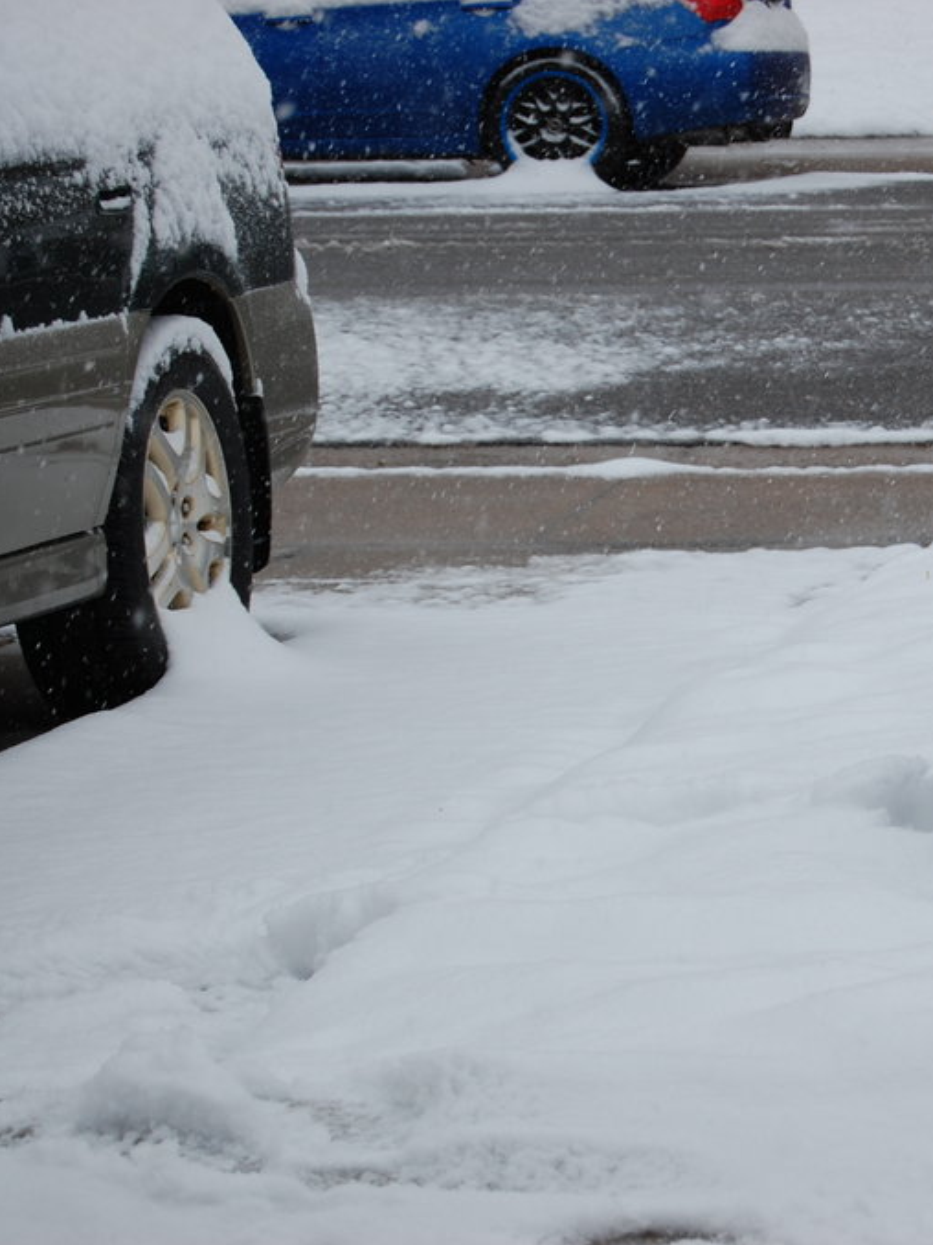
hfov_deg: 12.2
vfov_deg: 16.5
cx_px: 902
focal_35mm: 120
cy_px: 623
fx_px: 4305
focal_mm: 55
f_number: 8
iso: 200
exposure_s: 1/250
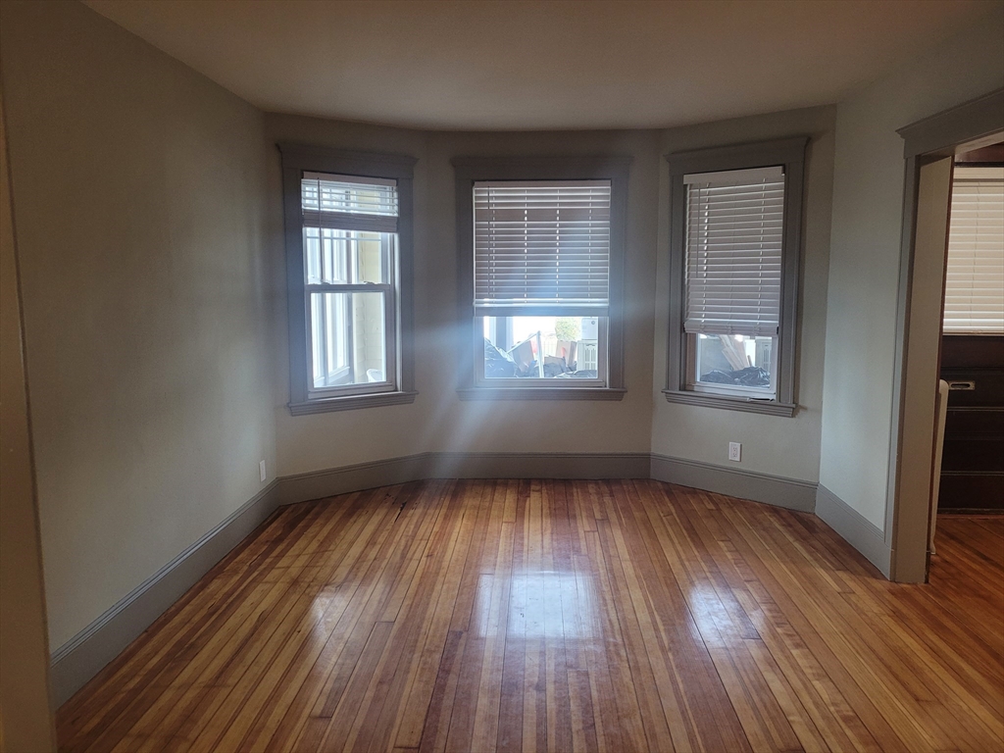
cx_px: 502
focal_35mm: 26
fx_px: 754
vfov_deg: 53.1
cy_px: 376
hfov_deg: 67.3
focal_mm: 5.4
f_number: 1.8
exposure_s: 1/60
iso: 250
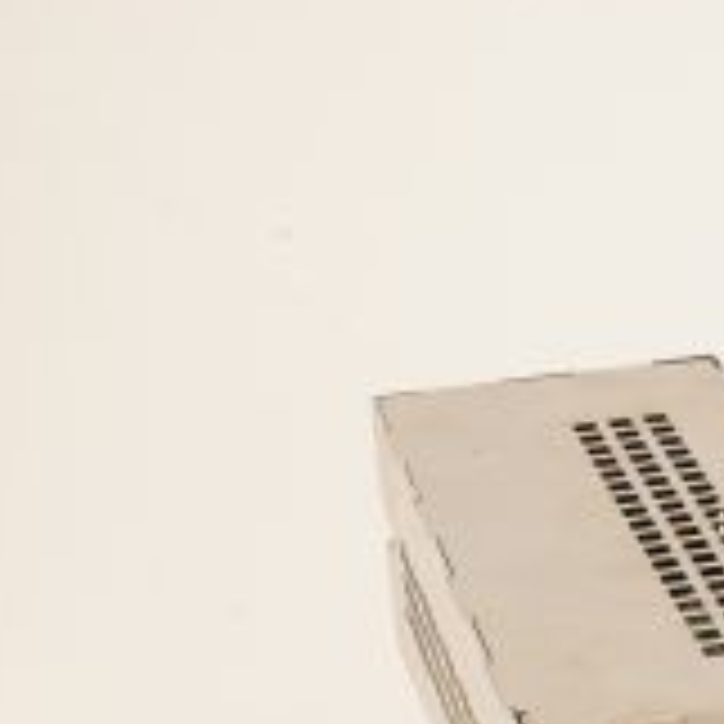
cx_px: 1318
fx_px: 3739
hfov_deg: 10.4
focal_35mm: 158
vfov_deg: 11.0
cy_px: 699
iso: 1600
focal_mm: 50
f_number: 13
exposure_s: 1/125
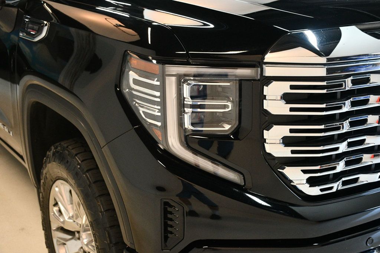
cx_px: 190
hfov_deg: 41.1
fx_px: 506
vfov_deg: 28.1
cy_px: 126
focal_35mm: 48
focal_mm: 32
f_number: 4
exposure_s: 1/125
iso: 2000
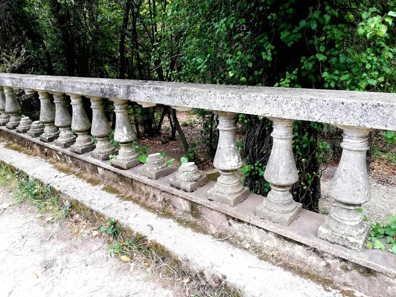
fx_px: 297
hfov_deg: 67.3
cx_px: 198
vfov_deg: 53.1
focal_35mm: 26
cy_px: 148
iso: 80
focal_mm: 3.81
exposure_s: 1/50
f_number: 2.2
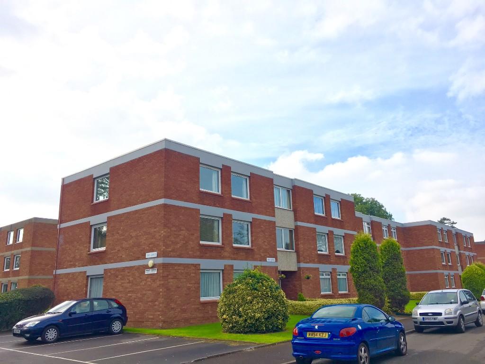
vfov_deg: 48.2
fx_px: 406
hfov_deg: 61.7
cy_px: 182
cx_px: 242
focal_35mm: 29
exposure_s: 1/1131
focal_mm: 4.15
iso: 25
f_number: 2.2
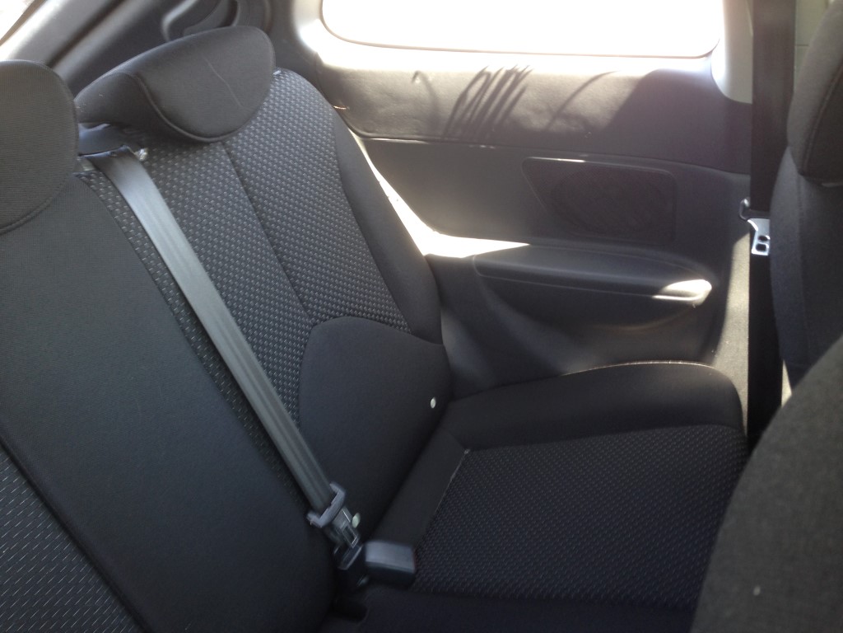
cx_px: 422
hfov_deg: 55.4
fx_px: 804
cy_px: 316
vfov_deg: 42.9
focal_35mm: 33
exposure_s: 1/20
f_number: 2.4
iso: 50
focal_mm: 4.12
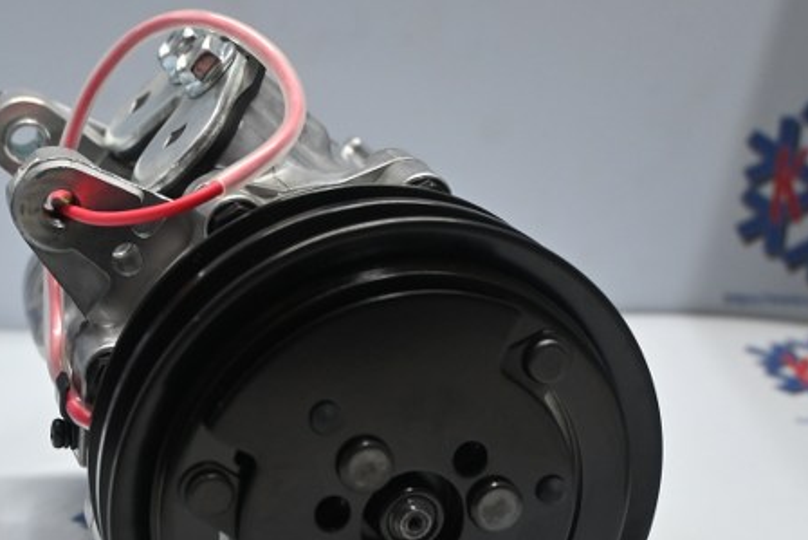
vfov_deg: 20.2
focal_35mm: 67
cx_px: 298
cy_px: 387
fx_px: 1502
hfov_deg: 30.0
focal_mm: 25
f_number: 4.2
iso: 1000
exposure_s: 1/125
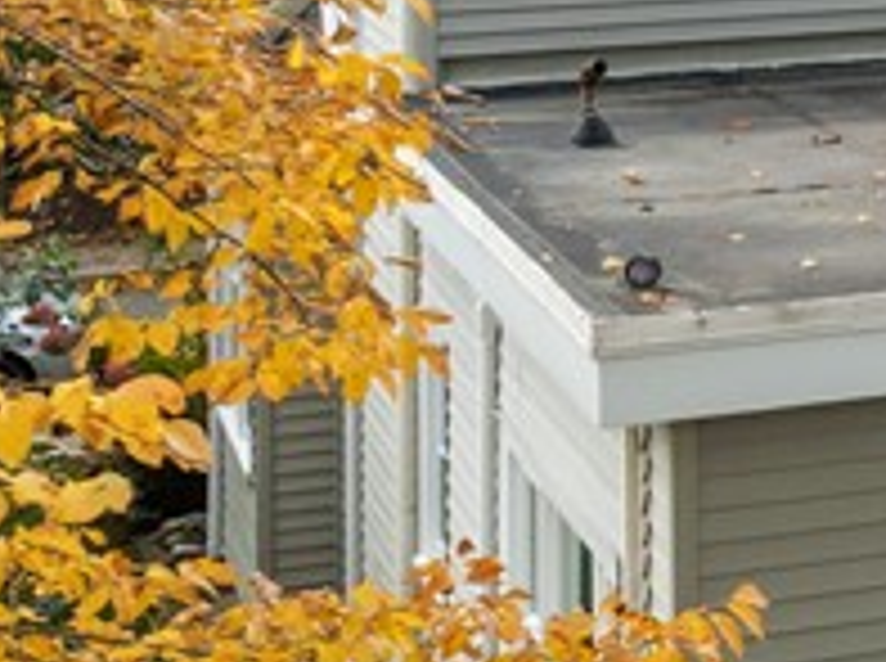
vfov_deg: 11.8
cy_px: 239
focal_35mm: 125
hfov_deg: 12.0
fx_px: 3194
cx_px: 2262
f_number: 5.6
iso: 200
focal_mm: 12.29
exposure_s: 1/80
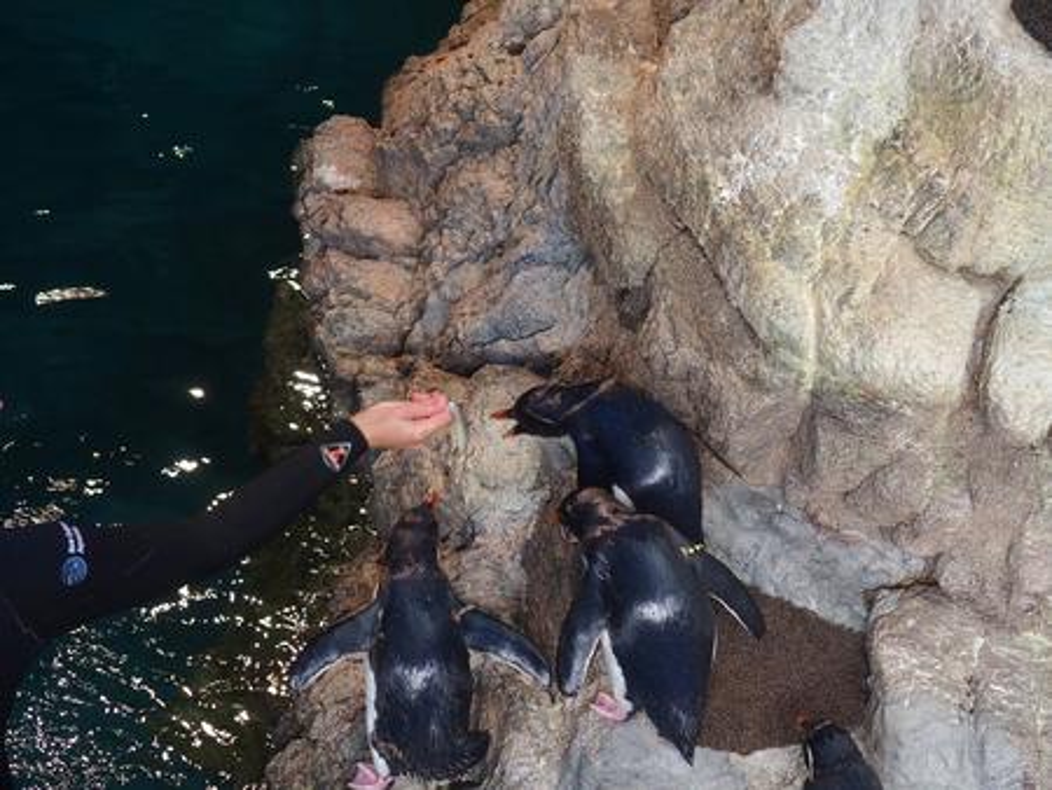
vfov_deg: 9.0
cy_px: 395
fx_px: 5017
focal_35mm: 165
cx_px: 526
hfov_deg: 12.0
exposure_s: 1/80
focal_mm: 35
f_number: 2.8
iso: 640
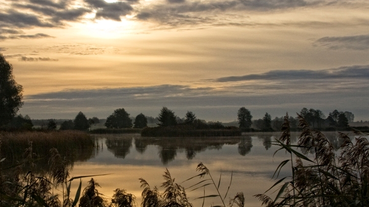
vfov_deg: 19.4
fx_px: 607
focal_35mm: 62
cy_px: 121
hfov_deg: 33.7
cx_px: 141
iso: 200
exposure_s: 1/400
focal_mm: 28
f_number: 11
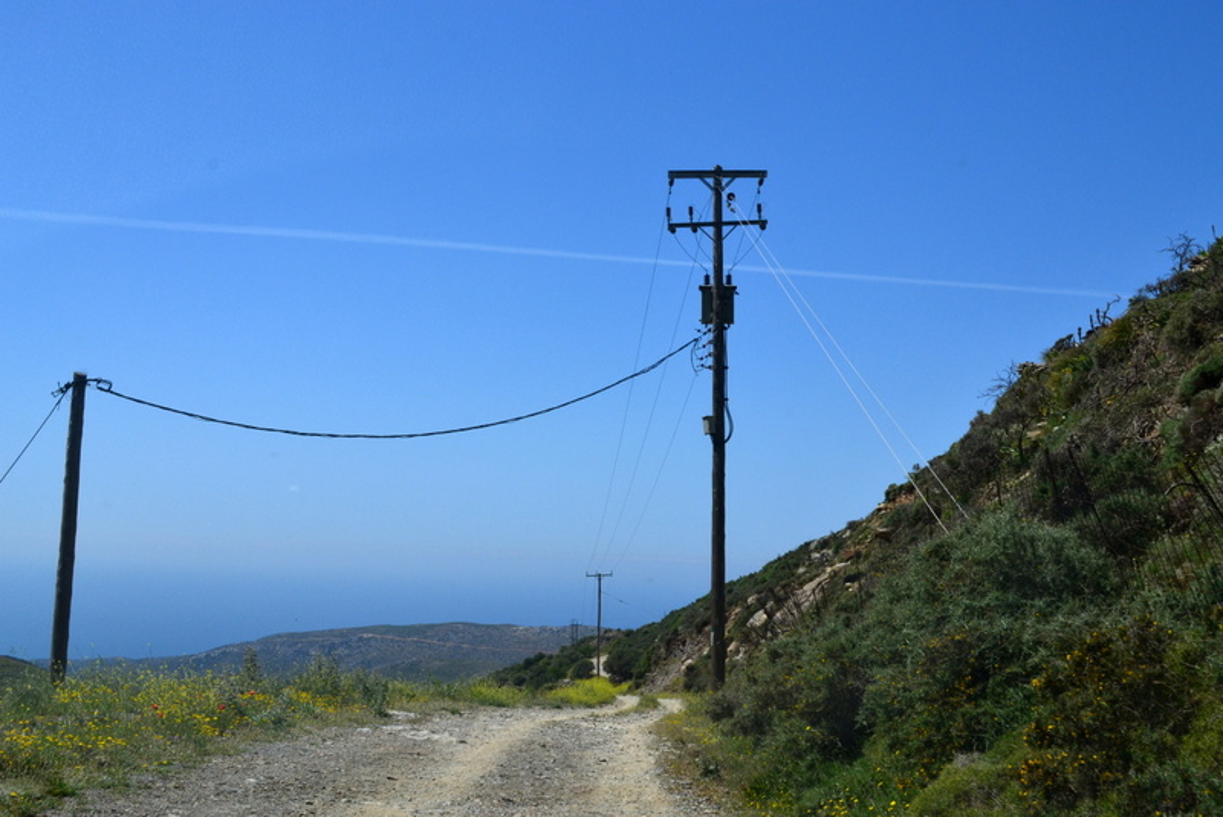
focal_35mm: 42
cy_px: 408
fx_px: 1427
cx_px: 612
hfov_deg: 46.4
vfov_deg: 31.9
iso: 320
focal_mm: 28
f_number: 11
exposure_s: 1/500
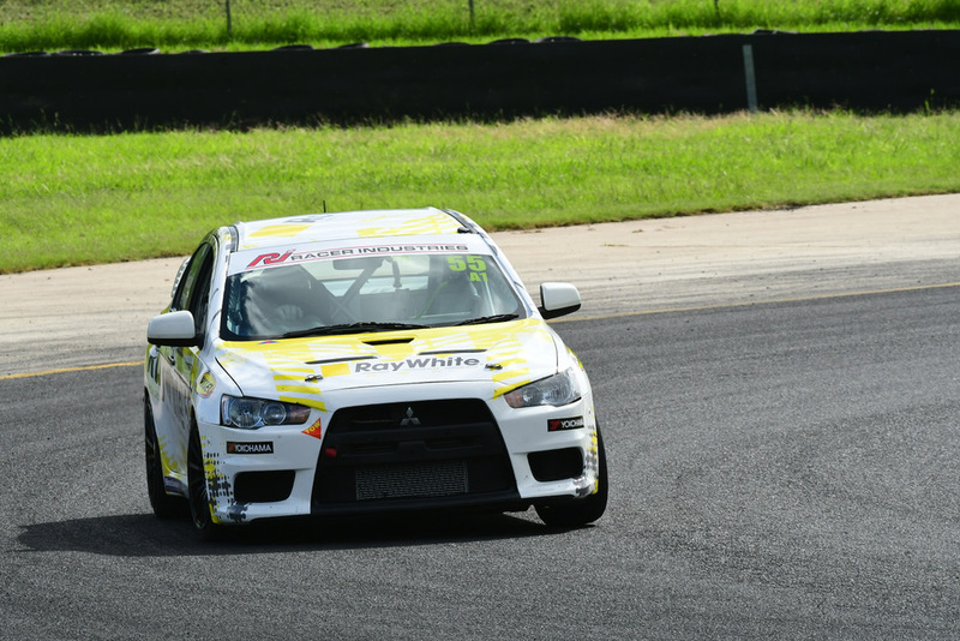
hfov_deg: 5.1
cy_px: 320
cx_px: 480
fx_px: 10803
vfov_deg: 3.4
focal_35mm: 405
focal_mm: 270
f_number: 13
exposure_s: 1/640
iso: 800
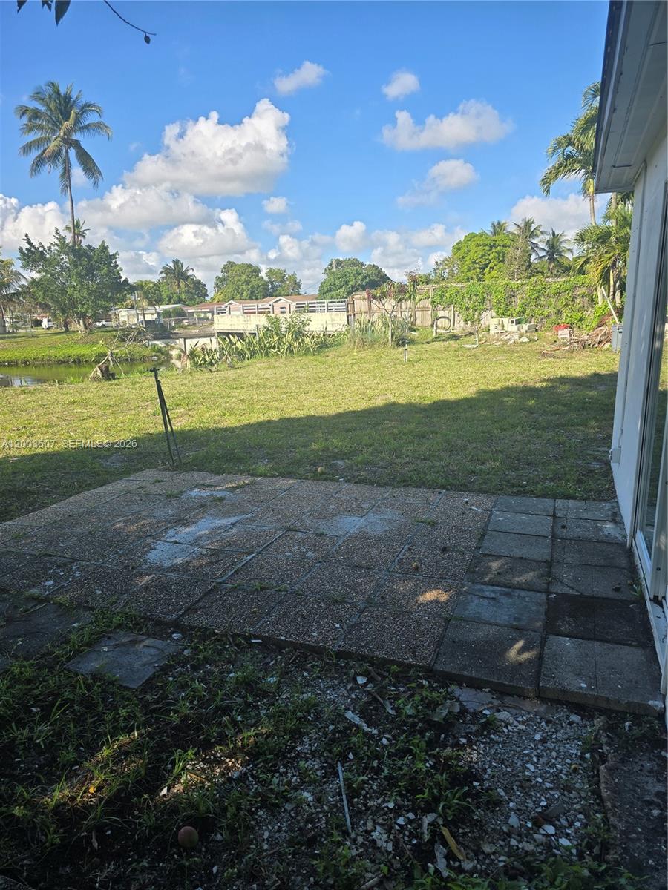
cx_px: 334
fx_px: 592
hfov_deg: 58.9
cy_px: 445
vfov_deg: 73.9
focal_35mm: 23
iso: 12
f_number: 1.7
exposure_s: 1/409
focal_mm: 6.3
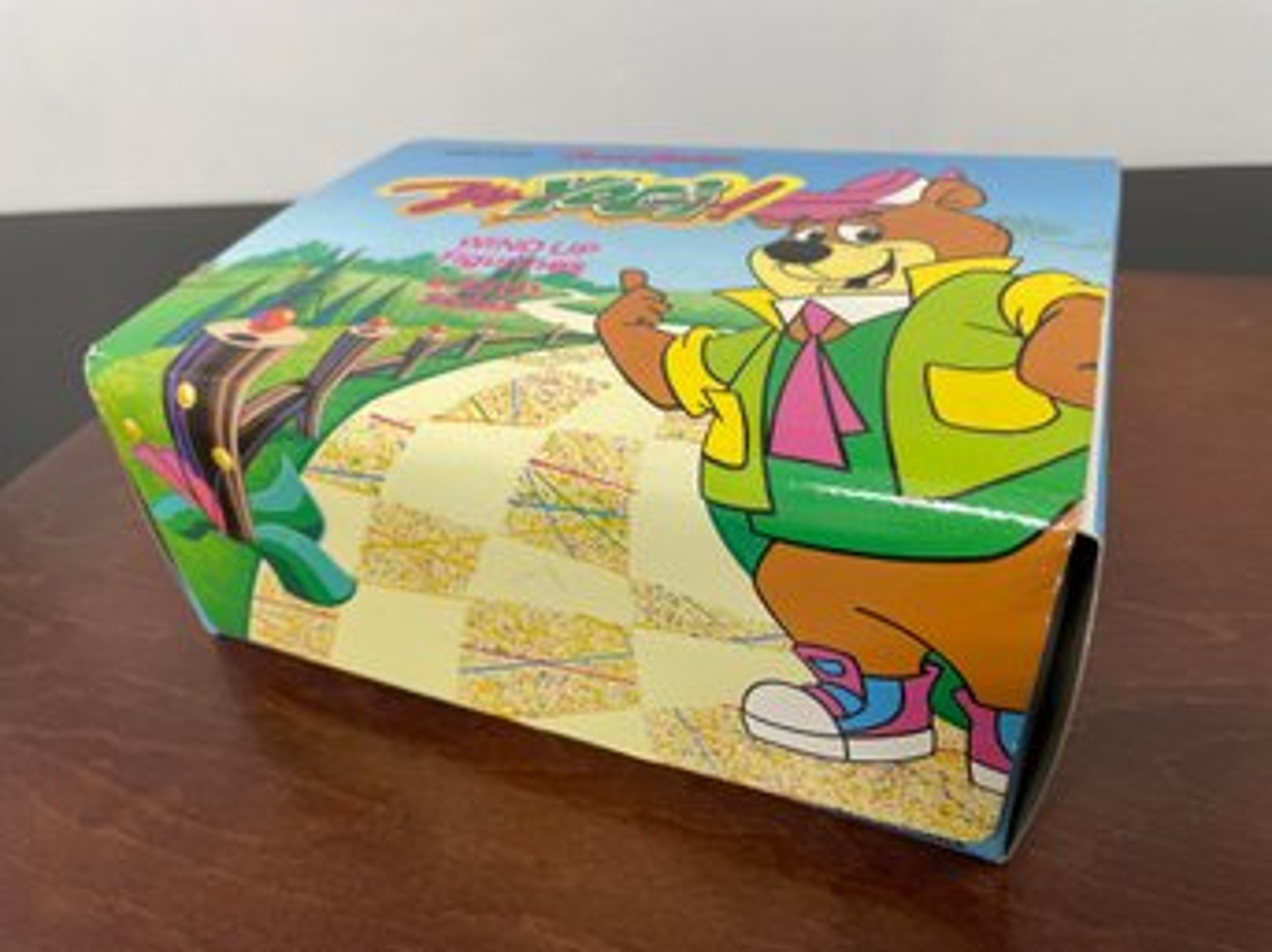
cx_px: 636
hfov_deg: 67.3
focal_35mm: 26
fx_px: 955
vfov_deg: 53.0
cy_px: 476
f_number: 1.6
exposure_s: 1/60
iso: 80
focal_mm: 4.2
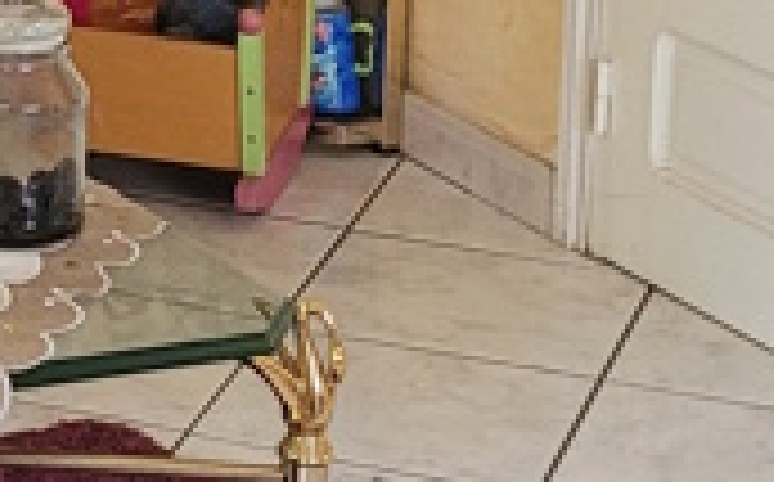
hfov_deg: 10.8
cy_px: -304
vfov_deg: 7.1
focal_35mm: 181
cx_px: -632
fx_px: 3813
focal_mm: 5.4
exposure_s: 1/100
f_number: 1.8
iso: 250
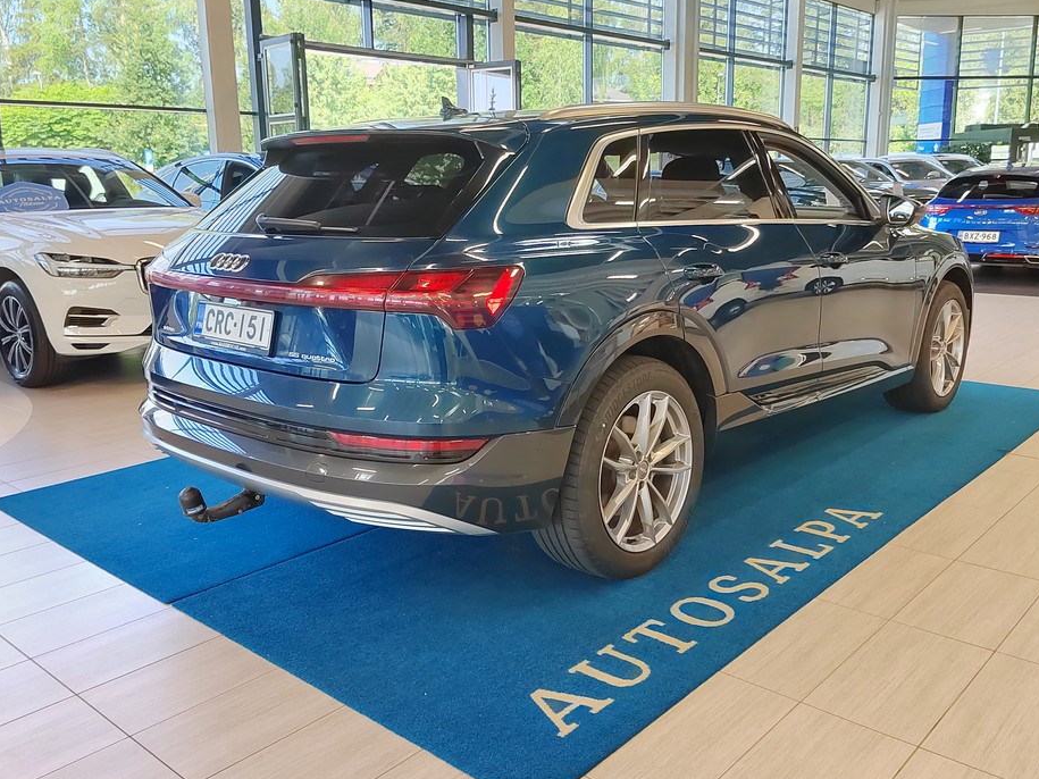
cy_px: 366
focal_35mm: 31
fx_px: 930
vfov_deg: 45.4
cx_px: 537
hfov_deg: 58.3
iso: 1053
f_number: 1.9
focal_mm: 5.52
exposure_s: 1/100
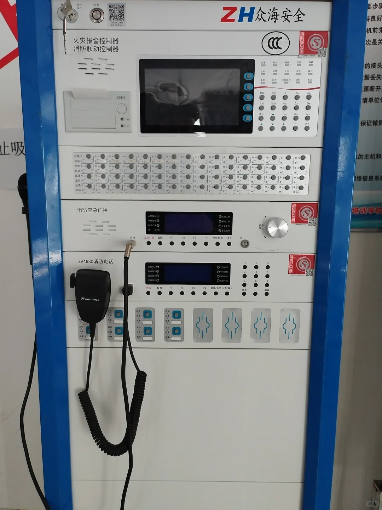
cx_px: 191
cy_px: 255
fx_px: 383
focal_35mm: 26
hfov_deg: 53.1
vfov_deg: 67.3
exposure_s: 1/100
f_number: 1.8
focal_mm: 6.24
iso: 1717
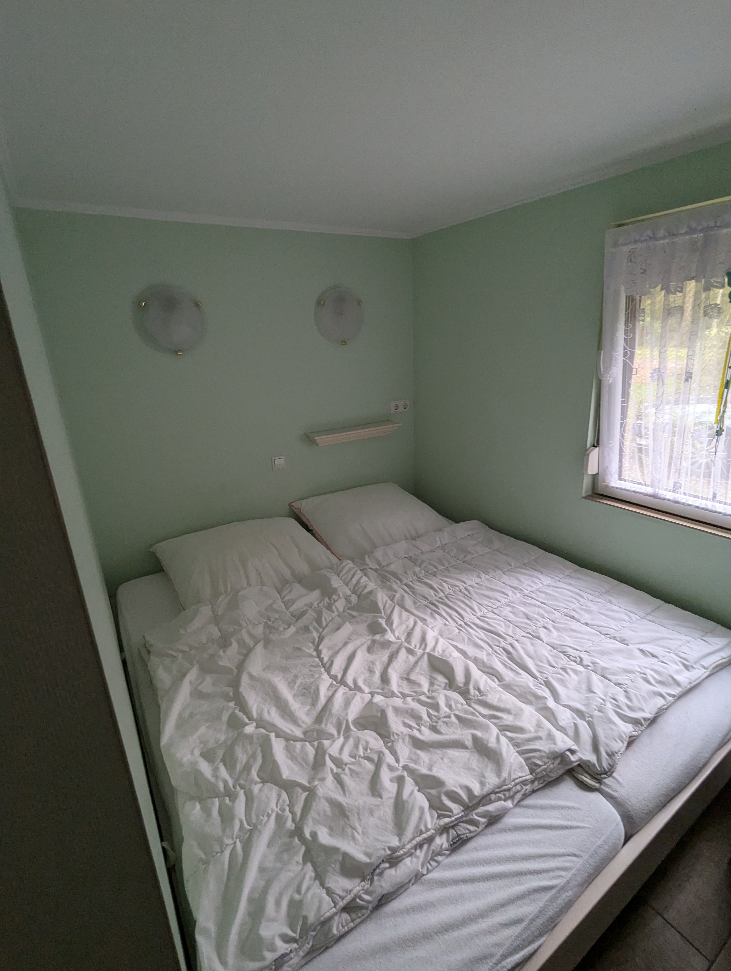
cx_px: 366
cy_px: 486
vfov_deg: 94.4
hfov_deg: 78.2
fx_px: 449
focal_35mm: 16
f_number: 2.2
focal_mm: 2.35
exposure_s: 1/70.2
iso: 281
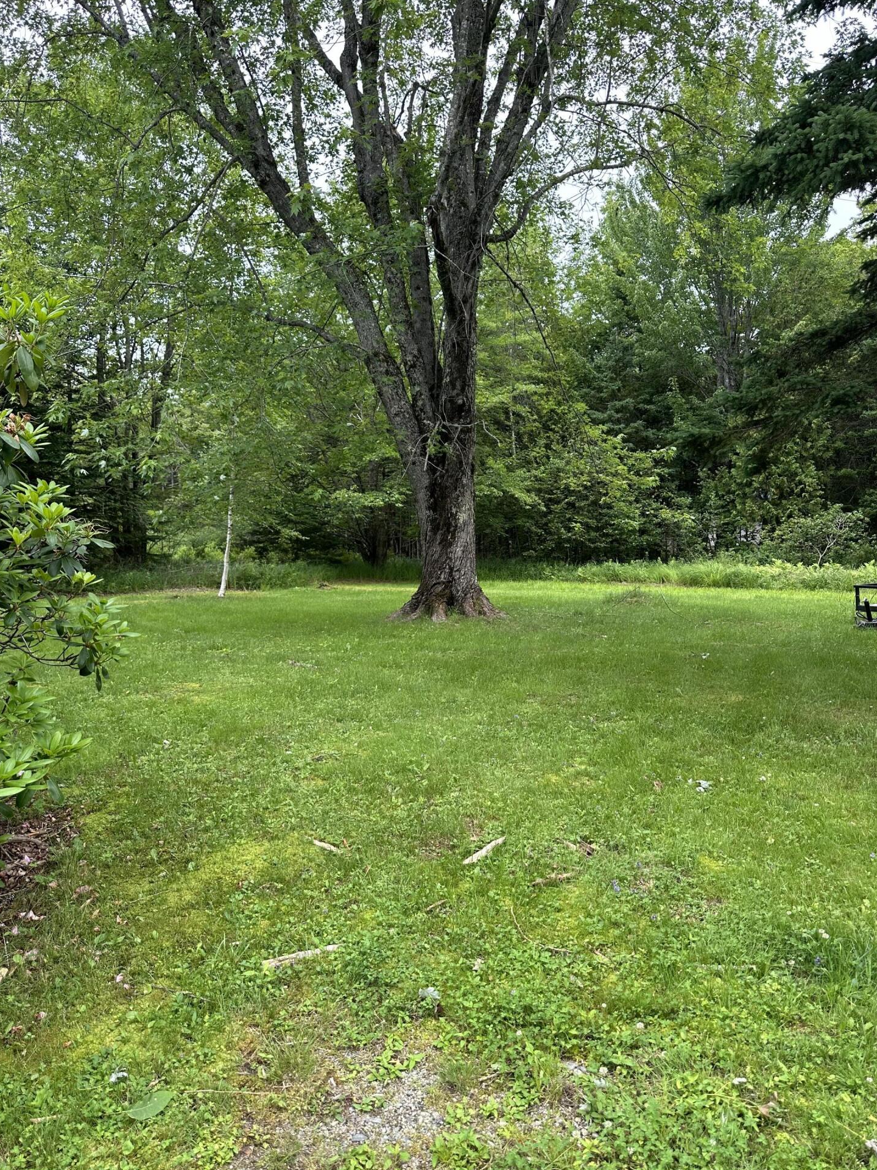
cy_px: 569
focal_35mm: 25
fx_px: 845
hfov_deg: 54.9
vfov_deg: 69.4
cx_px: 429
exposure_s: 1/541
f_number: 1.78
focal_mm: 6.86
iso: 80
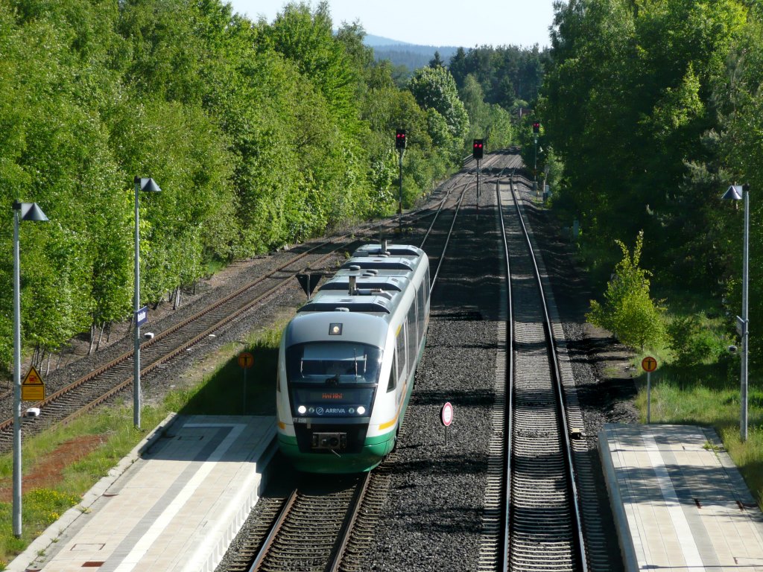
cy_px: 286
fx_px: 2821
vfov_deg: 11.6
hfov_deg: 15.4
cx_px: 382
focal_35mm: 128
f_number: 4.7
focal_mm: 20.9
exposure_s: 1/320
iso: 100
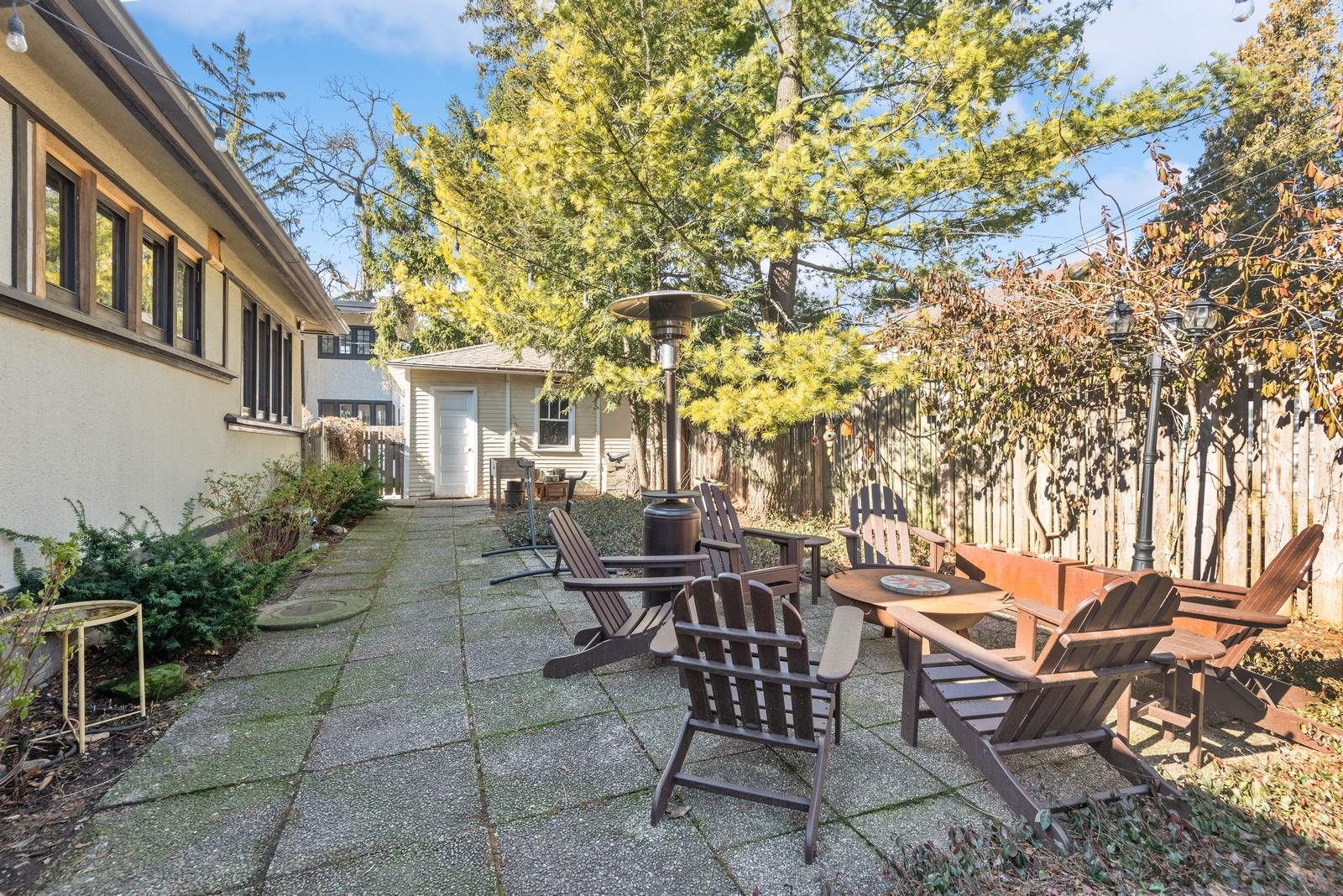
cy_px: 448
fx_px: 597
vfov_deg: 73.8
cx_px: 672
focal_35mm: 16
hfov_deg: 96.7
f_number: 8
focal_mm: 16
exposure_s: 1/125
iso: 200
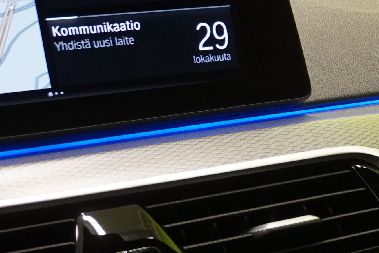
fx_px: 1158
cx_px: 459
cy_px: 424
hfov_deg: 17.7
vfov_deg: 11.7
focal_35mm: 110
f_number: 3.5
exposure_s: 1/30
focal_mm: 16
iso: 500
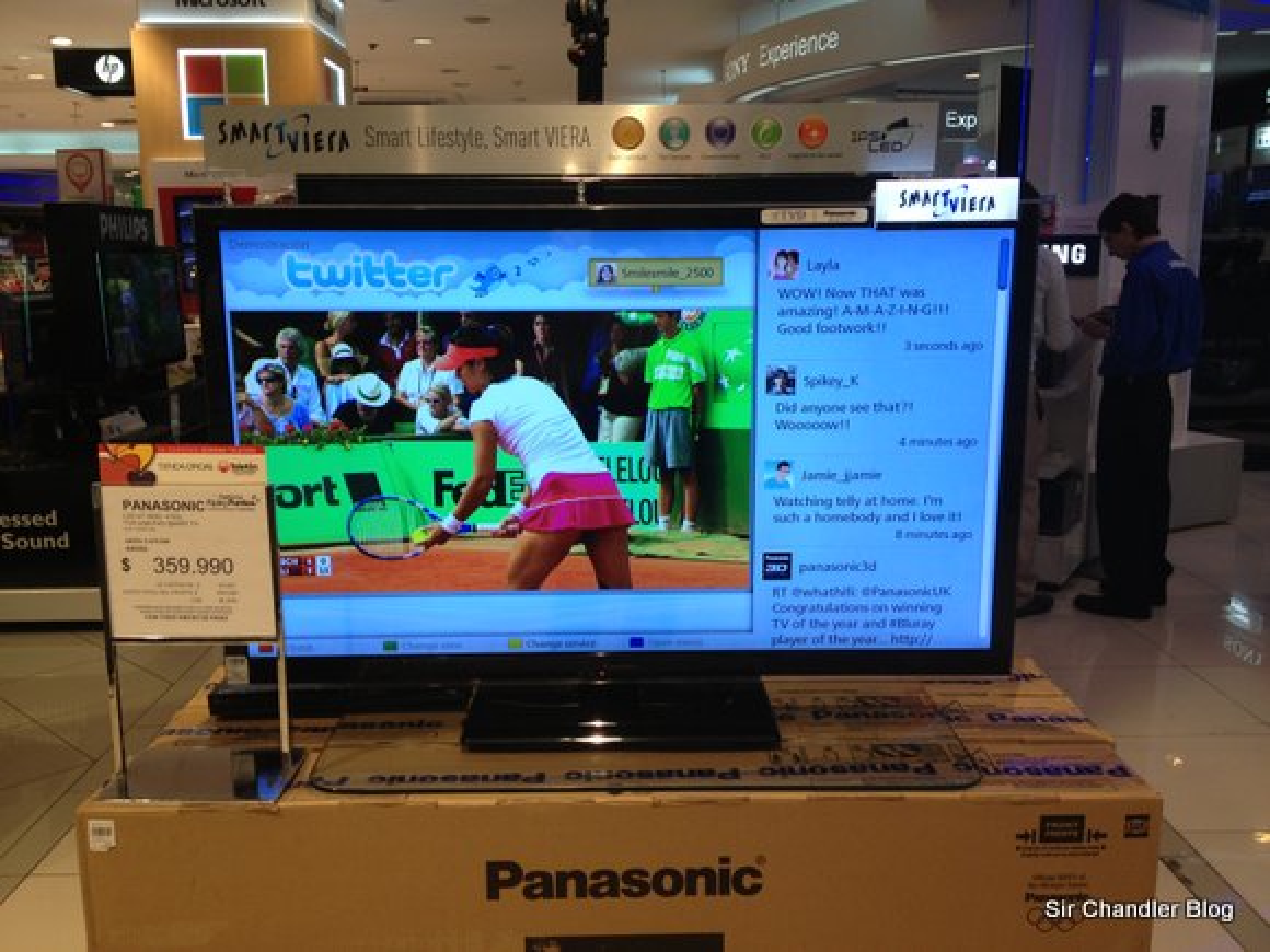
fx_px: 1284
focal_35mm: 35
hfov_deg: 52.6
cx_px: 635
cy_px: 476
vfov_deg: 40.7
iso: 64
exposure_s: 1/60
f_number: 2.4
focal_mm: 4.28
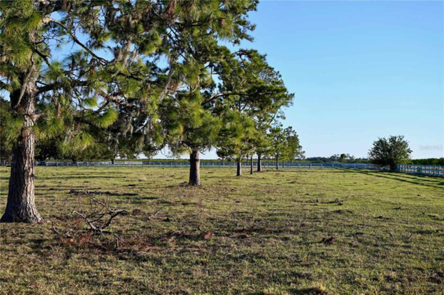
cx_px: 222
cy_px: 148
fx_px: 554
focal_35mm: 45
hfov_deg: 43.7
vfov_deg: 29.8
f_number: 5.6
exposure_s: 1/250
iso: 100
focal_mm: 45
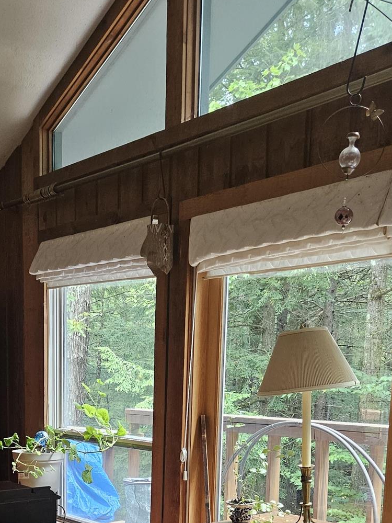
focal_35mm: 53
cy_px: 495
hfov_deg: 27.2
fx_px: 800
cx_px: 106
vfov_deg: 33.7
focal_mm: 5.4
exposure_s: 1/120
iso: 320
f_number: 1.8
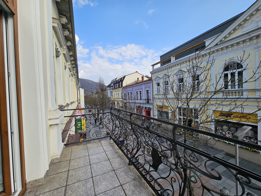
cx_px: 130
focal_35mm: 13
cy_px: 98
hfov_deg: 106.2
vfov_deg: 89.9
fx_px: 98
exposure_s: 1/1202
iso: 50
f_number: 2.2
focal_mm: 2.2
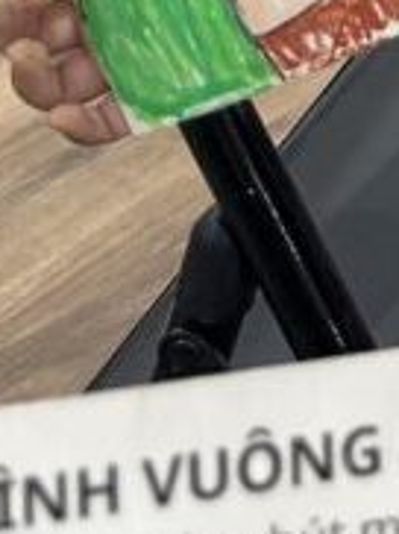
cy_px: -748
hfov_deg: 9.5
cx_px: 868
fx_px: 2203
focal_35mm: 143
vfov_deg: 11.4
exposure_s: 1/100
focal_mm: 5.1
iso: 100
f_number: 1.6
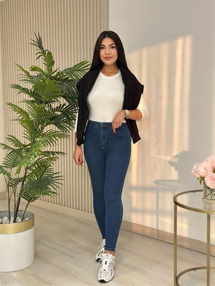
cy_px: 143
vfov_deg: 39.6
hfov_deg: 30.3
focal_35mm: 48
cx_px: 108
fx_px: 397
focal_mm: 6.86
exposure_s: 1/222
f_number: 1.78
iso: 80
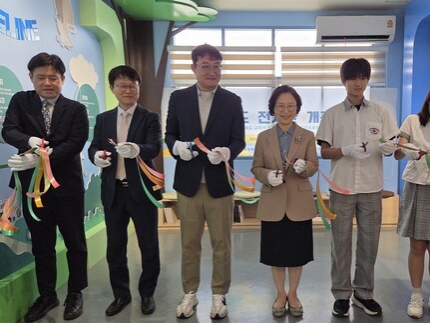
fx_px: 397
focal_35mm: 32
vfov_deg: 44.1
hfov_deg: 56.2
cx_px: 267
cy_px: 173
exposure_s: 1/100
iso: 100
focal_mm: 5.4
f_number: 1.8
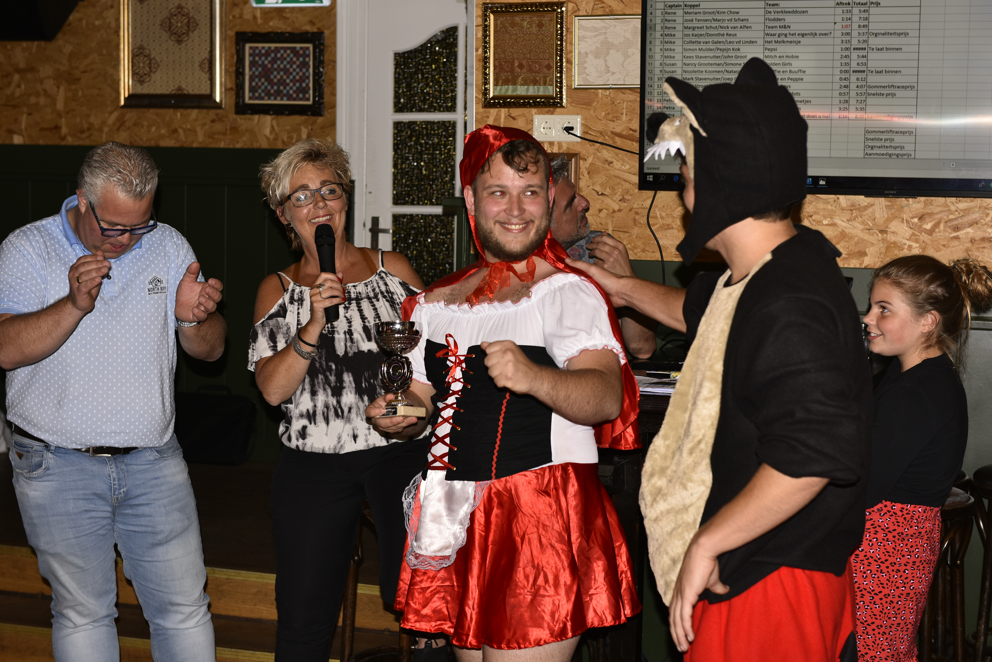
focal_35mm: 62
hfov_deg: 32.4
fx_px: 1709
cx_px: 496
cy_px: 331
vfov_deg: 21.9
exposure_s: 1/200
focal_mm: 62
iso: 200
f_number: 4.5
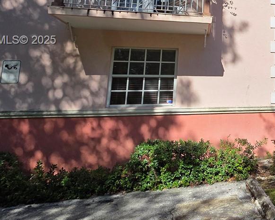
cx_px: 288
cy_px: 41
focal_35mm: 35
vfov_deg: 40.3
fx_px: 285
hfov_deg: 42.7
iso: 40
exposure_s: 1/2558
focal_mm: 2.2
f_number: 1.9
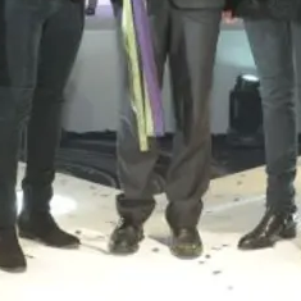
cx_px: 133
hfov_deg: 15.4
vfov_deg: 15.1
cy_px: -22
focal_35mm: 113
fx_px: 1112
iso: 1600
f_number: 6.3
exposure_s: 1/250
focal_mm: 40
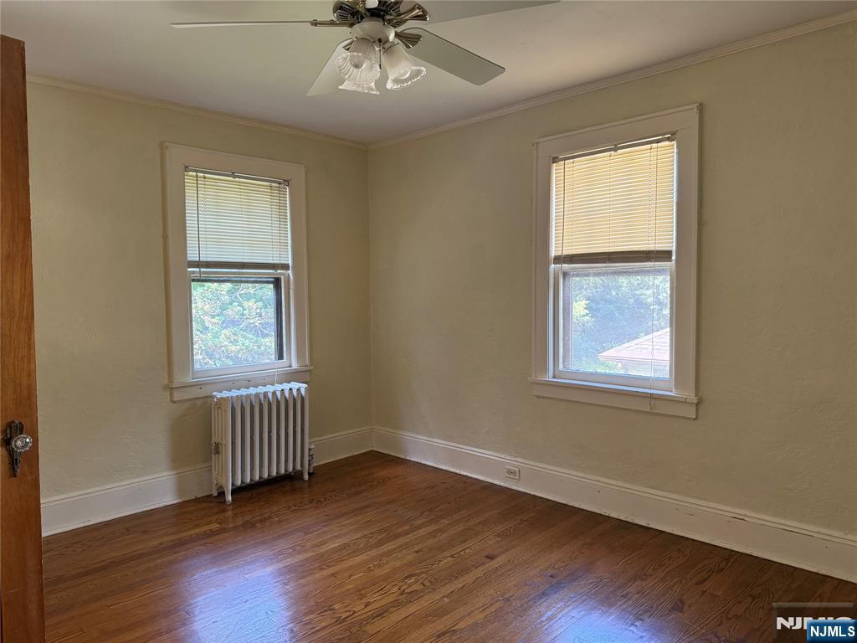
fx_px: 594
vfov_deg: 56.8
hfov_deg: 71.6
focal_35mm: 24
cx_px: 428
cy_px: 322
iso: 200
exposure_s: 1/98
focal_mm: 6.76
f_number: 1.78
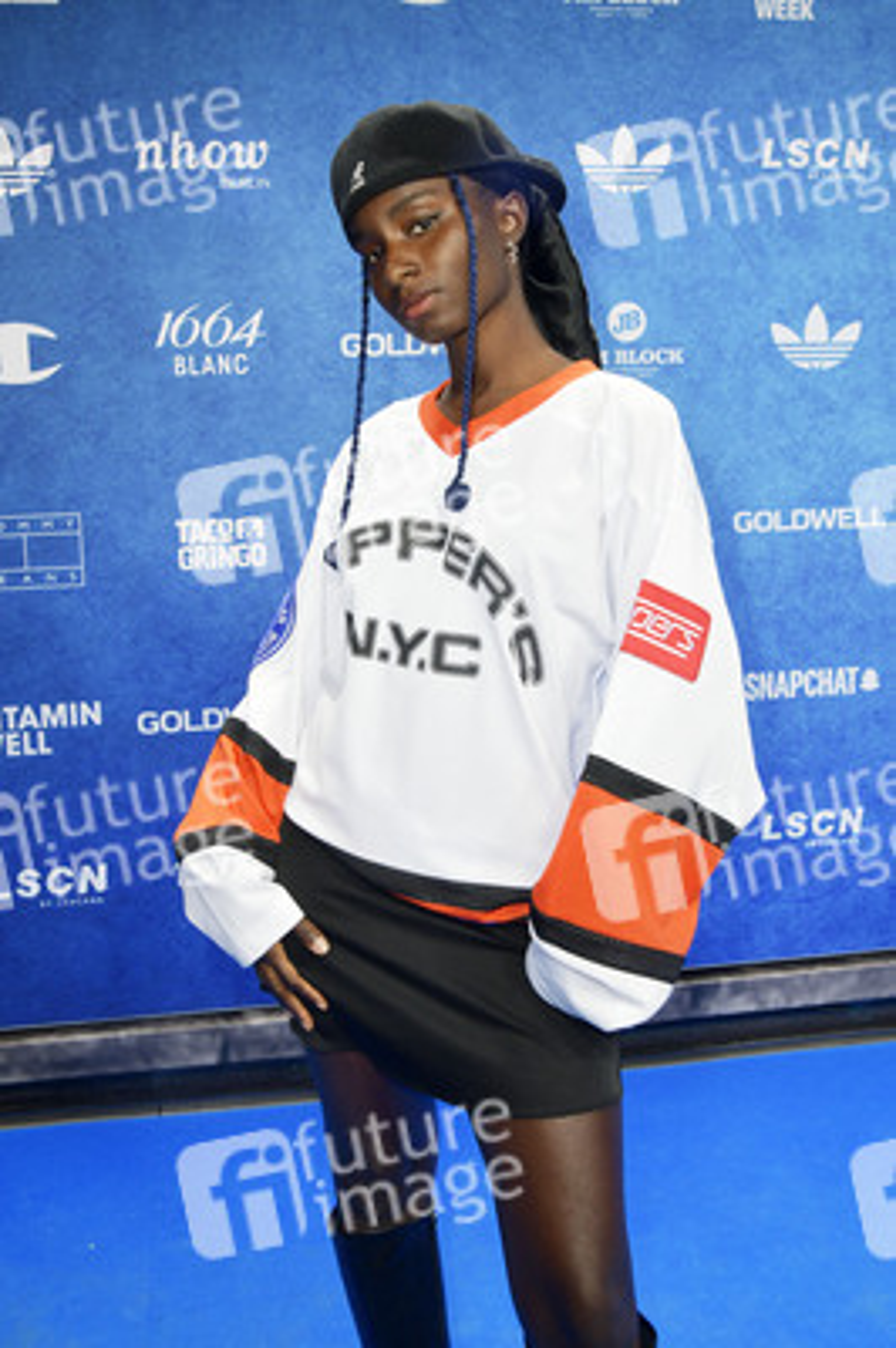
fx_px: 1271
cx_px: 448
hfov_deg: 38.8
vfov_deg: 55.8
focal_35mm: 34
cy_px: 674
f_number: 5.6
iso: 640
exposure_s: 1/250
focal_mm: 34
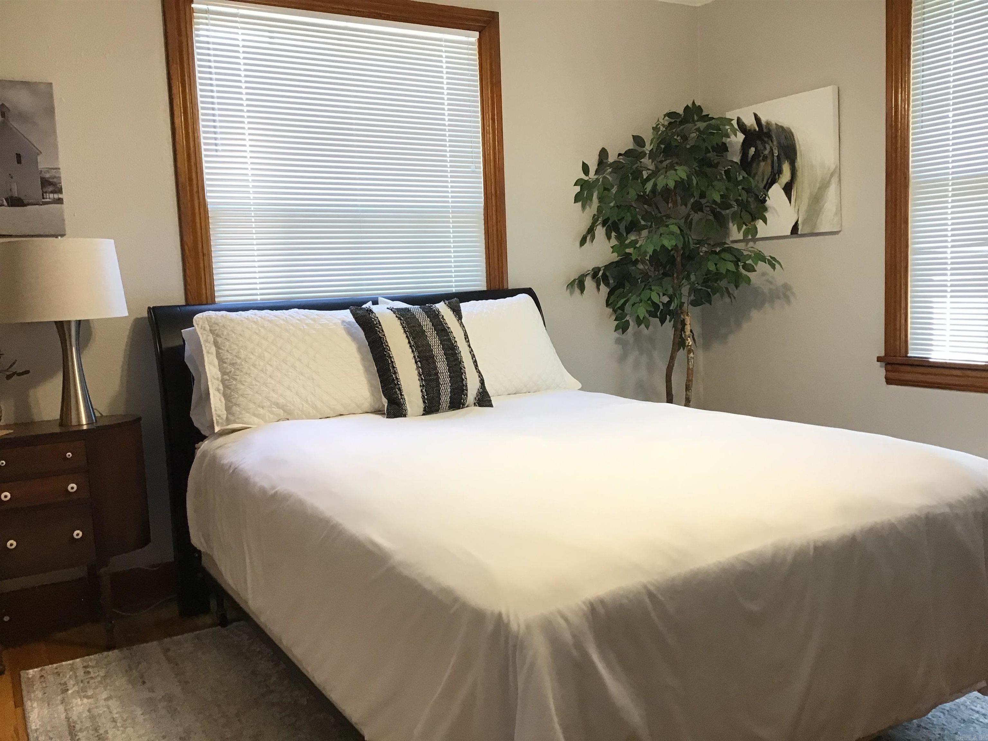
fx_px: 885
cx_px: 494
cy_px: 370
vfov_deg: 45.4
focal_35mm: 31
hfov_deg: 58.4
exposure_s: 1/30
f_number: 2.4
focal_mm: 3.3
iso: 80
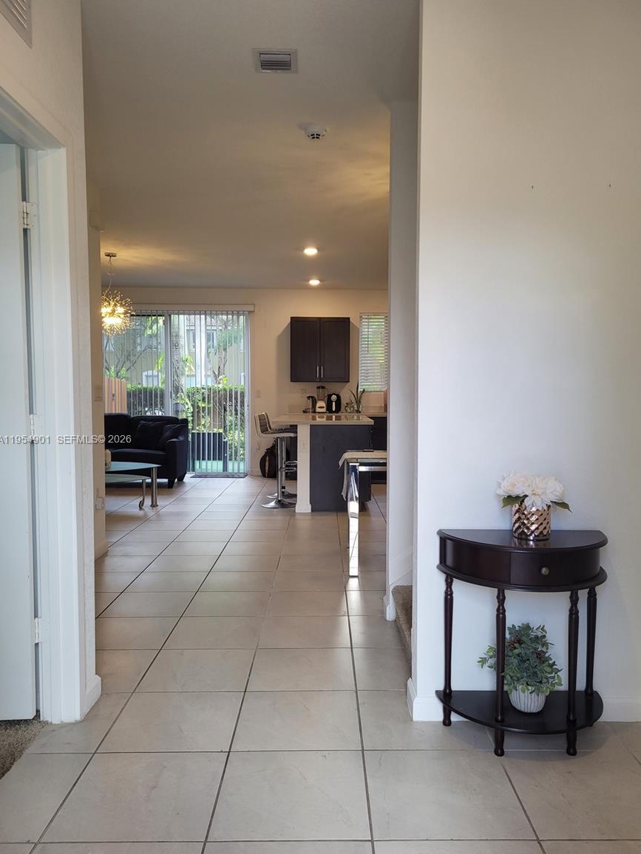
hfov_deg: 51.4
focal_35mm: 27
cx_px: 328
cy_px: 440
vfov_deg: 65.3
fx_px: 667
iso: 100
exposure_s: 1/120
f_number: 1.8
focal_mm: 5.4
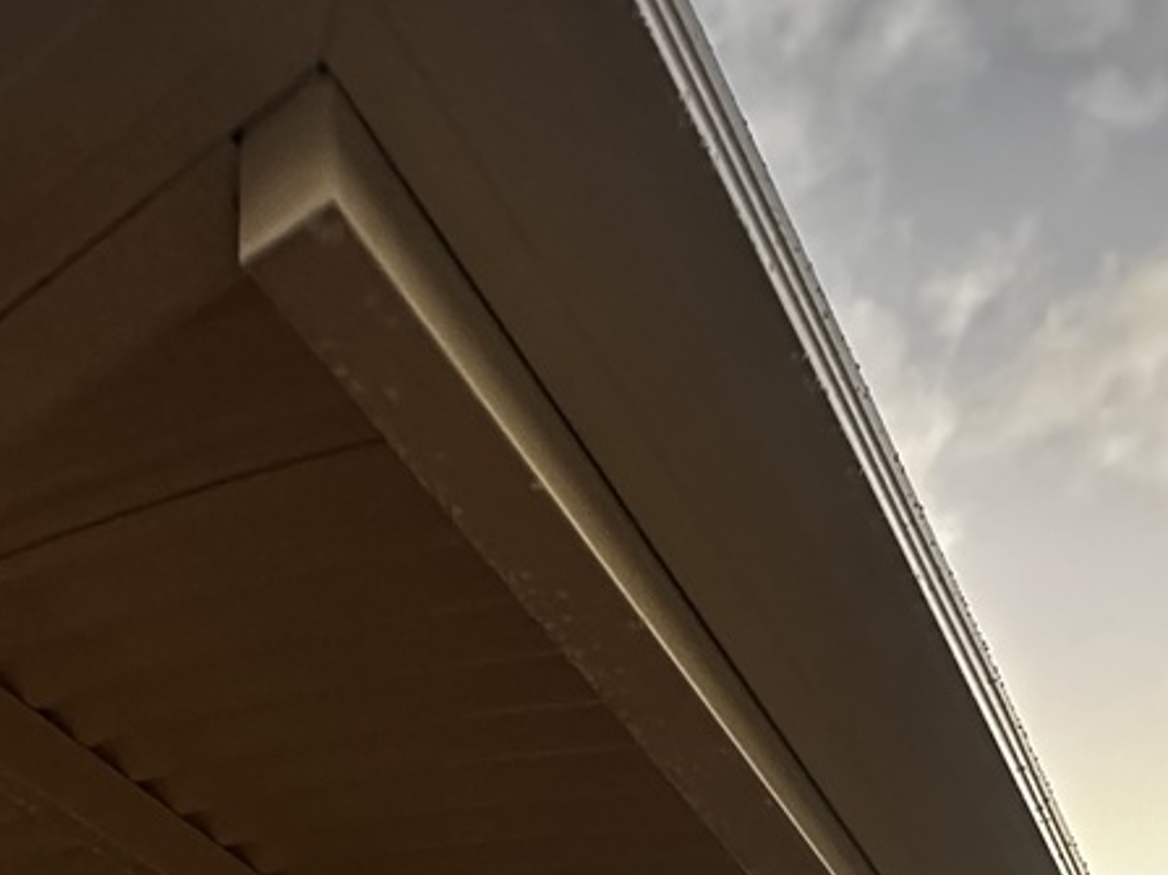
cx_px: 230
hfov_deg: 38.9
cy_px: 1182
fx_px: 1585
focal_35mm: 47
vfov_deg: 25.8
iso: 1000
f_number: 2.2
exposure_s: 1/60
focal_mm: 2.22
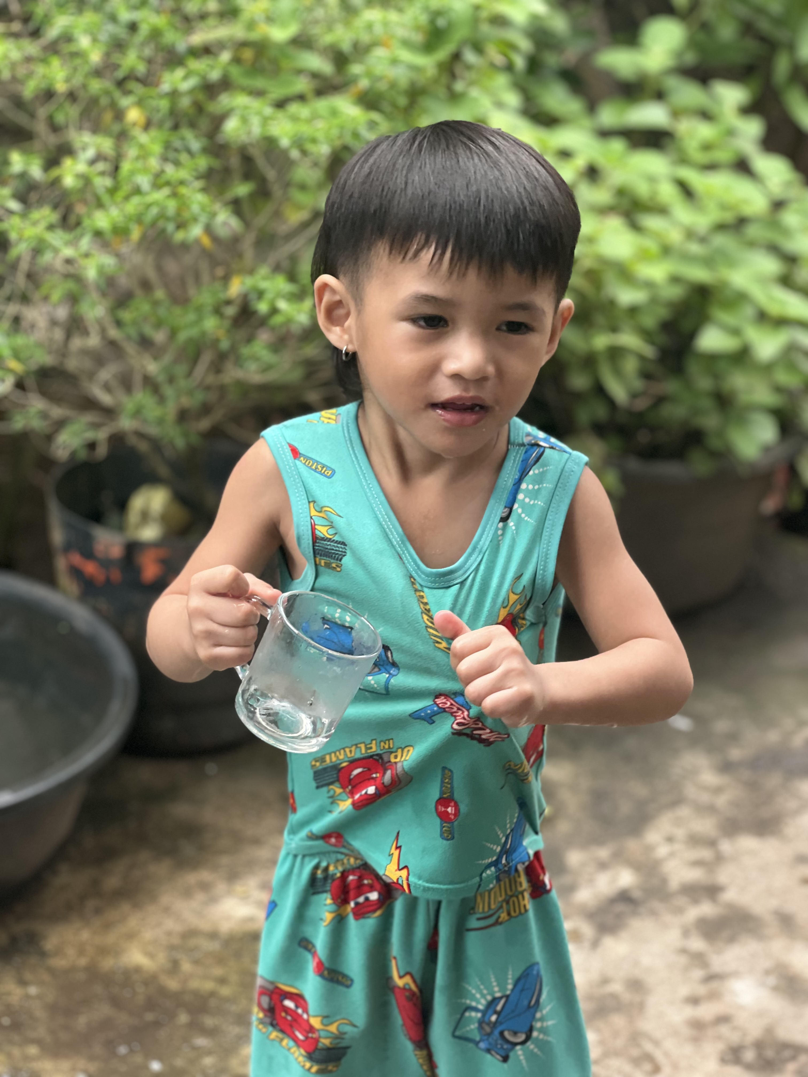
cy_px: 538
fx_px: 2396
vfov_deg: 25.3
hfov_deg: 19.1
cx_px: 404
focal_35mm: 77
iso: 125
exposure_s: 1/121
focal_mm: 9
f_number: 2.8
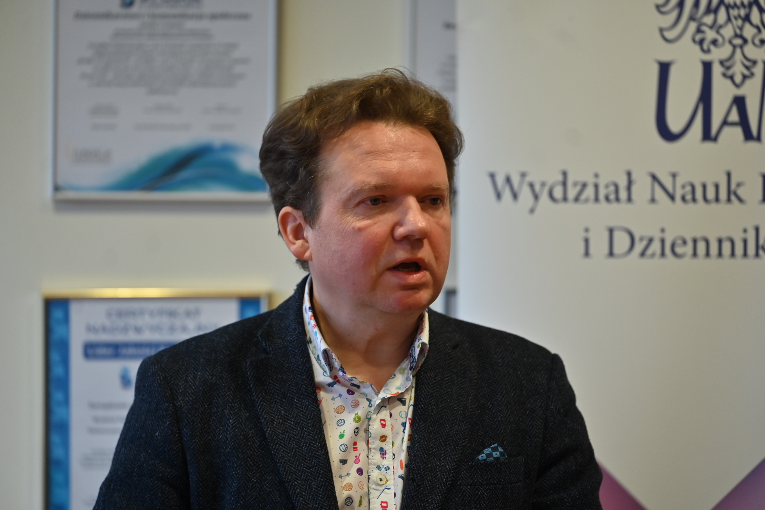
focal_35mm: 180
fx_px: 3825
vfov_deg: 7.6
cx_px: 382
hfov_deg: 11.4
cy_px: 255
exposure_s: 1/100
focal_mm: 180
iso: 400
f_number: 2.8
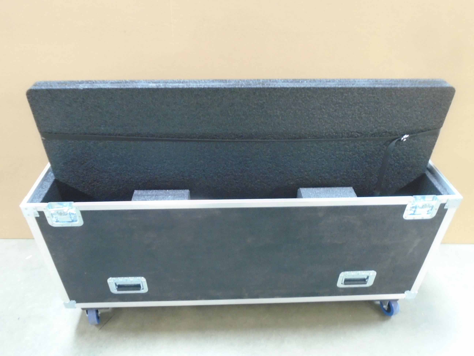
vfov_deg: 53.1
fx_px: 356
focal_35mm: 26
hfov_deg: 67.3
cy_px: 178
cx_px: 237
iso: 400
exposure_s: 1/5
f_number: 3.2
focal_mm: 4.6
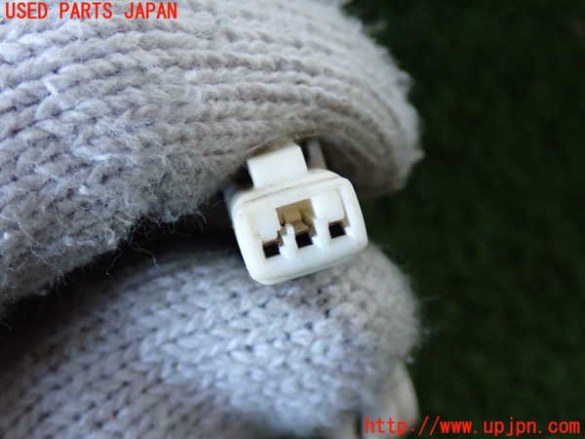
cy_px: 220
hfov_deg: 33.2
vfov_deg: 25.2
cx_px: 292
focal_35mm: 58
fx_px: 980
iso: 800
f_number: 3.5
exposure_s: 1/40
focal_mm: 10.35
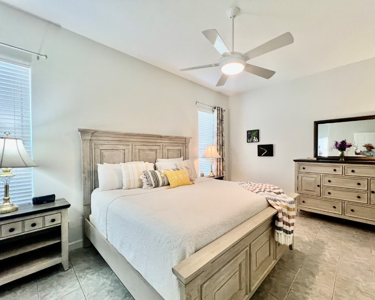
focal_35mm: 14
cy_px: 154
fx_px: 155
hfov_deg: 100.6
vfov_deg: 87.9
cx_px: 198
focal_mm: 1.57
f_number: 1.8
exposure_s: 1/120
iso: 200
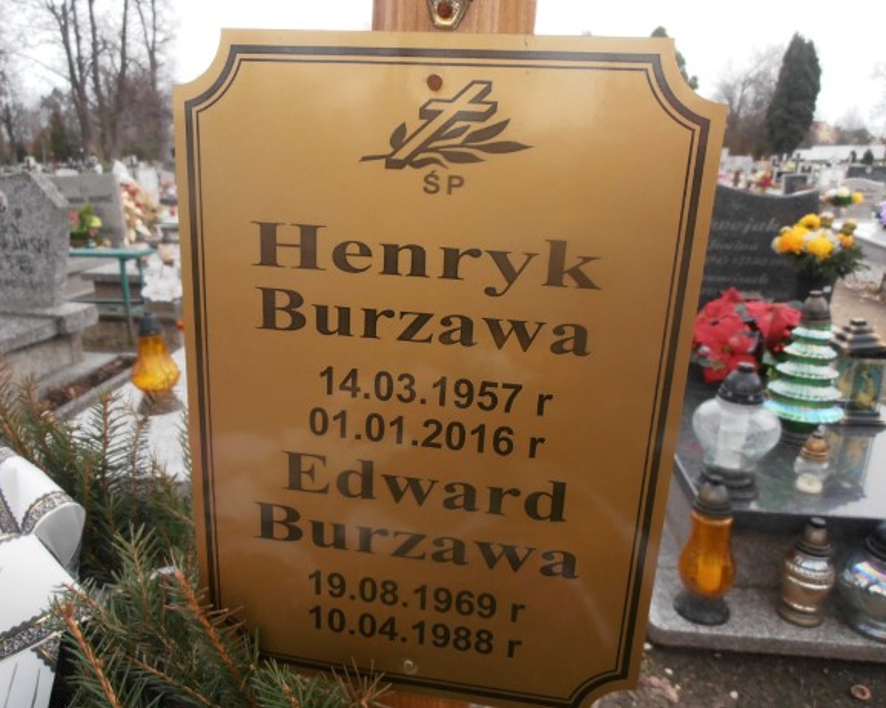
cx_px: 427
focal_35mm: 26
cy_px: 364
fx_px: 681
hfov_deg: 66.0
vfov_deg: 54.9
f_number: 3
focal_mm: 4.2
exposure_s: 1/160
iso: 80
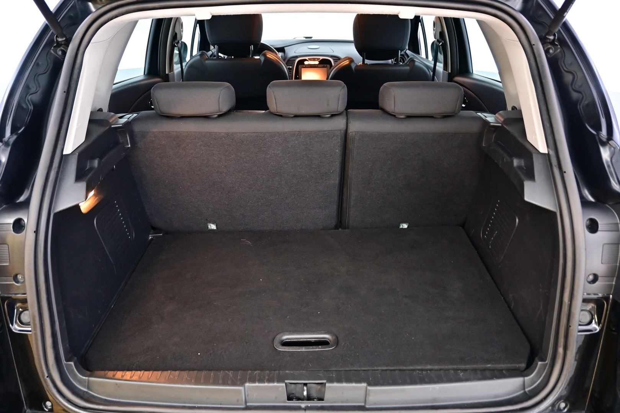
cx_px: 310
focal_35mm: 28
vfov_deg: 45.7
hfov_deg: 64.6
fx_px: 491
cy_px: 206
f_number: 3.8
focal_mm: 19
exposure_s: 1/13
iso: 1250
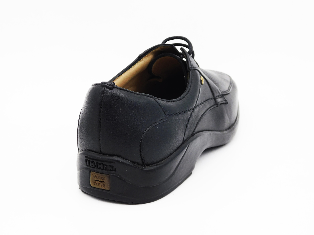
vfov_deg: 24.8
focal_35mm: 59
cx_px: 157
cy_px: 118
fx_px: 535
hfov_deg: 32.7
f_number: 4
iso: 125
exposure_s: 1/250
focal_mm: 10.4
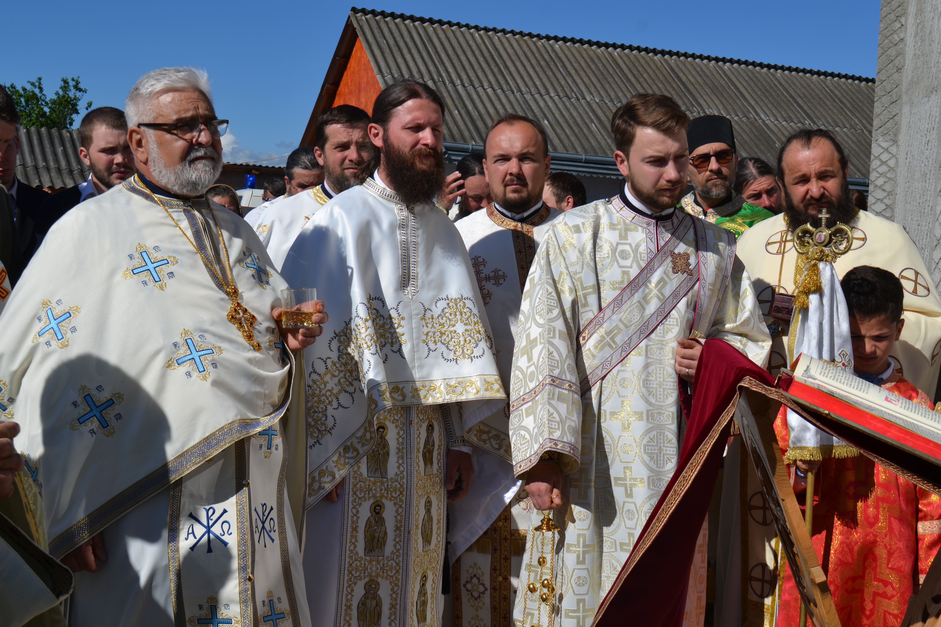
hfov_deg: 43.6
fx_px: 1176
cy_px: 314
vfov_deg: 29.9
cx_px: 470
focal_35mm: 45
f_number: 10
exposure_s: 1/400
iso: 100
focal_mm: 30
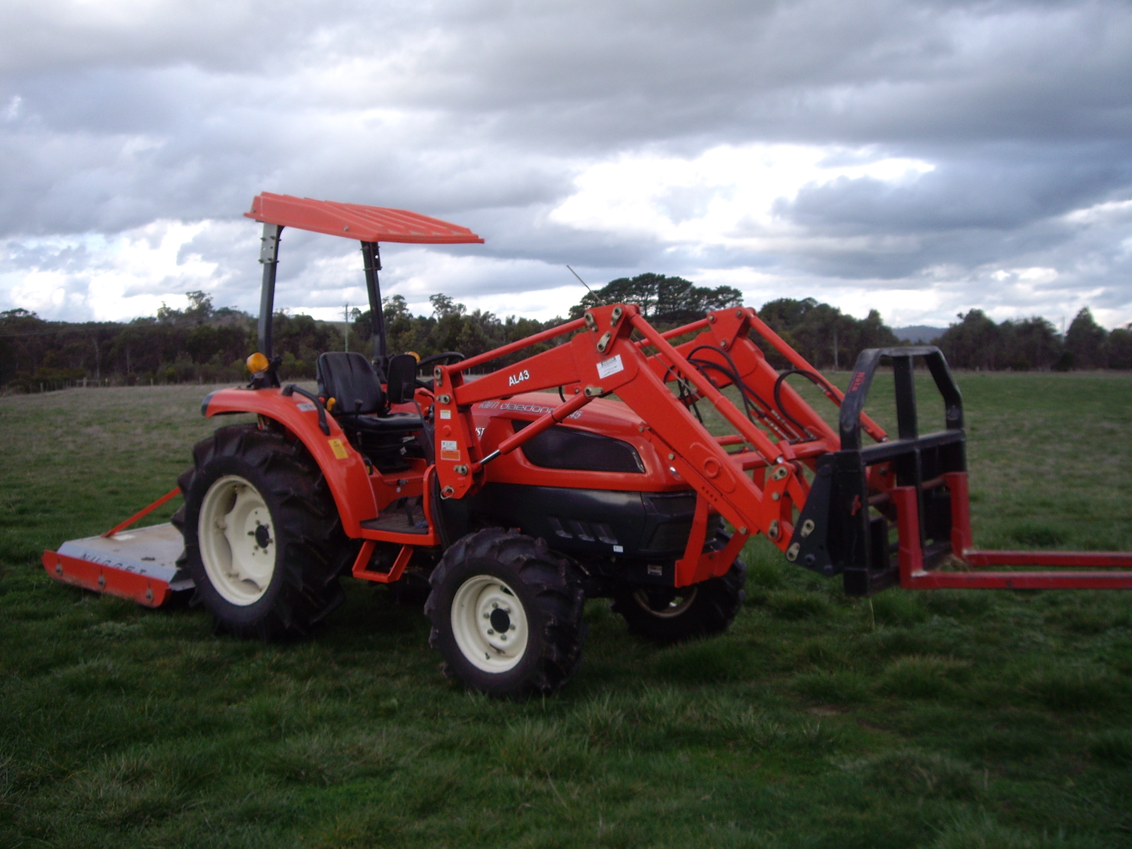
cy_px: 424
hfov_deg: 49.0
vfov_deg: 37.7
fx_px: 1243
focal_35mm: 38
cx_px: 566
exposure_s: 1/160
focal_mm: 6.2
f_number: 4.3
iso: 64
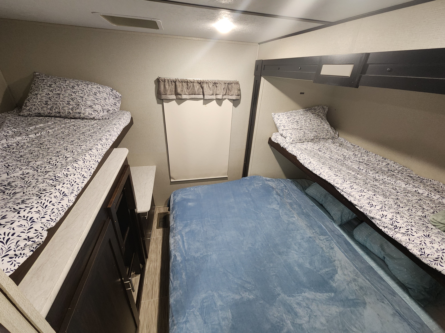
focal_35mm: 13
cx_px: 222
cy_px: 166
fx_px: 167
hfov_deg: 106.2
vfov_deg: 89.9
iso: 500
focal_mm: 2.2
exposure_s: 1/30
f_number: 2.2
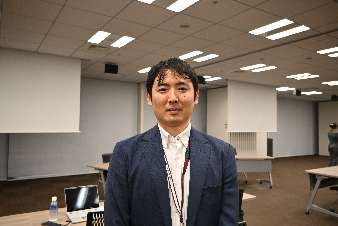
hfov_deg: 63.2
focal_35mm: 29
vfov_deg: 44.6
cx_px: 169
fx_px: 275
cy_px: 113
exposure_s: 1/125
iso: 640
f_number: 3.5
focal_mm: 19.5
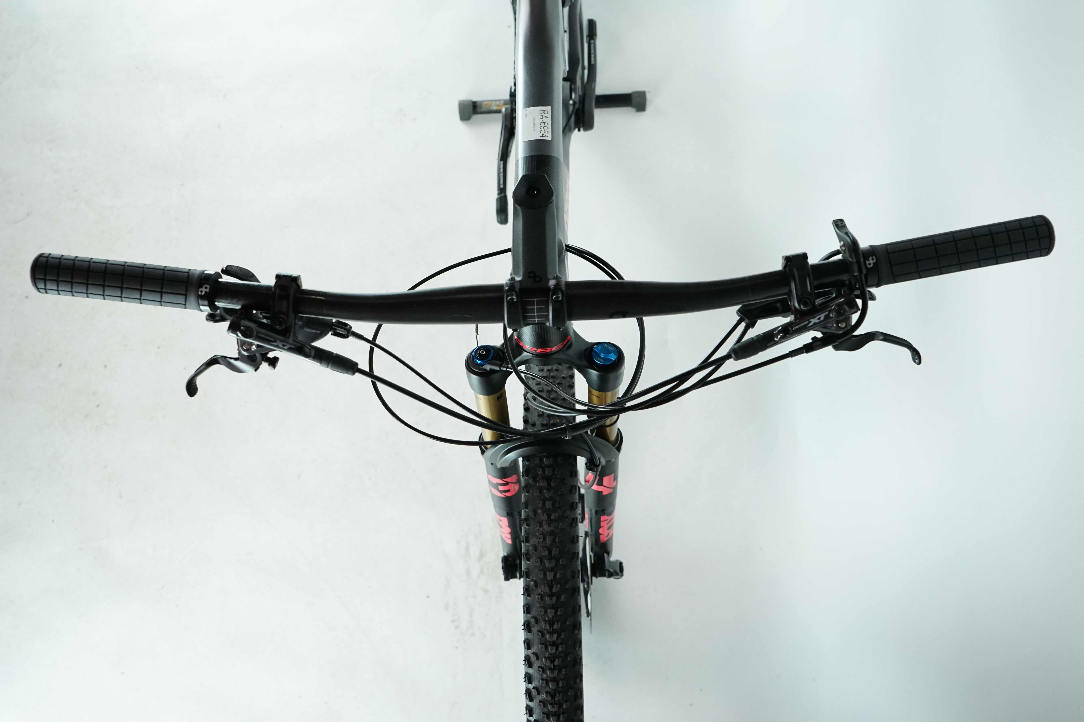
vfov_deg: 46.4
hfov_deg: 65.5
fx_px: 843
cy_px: 361
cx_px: 542
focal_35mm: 28
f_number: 5.6
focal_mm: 28
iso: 2500
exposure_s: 1/200
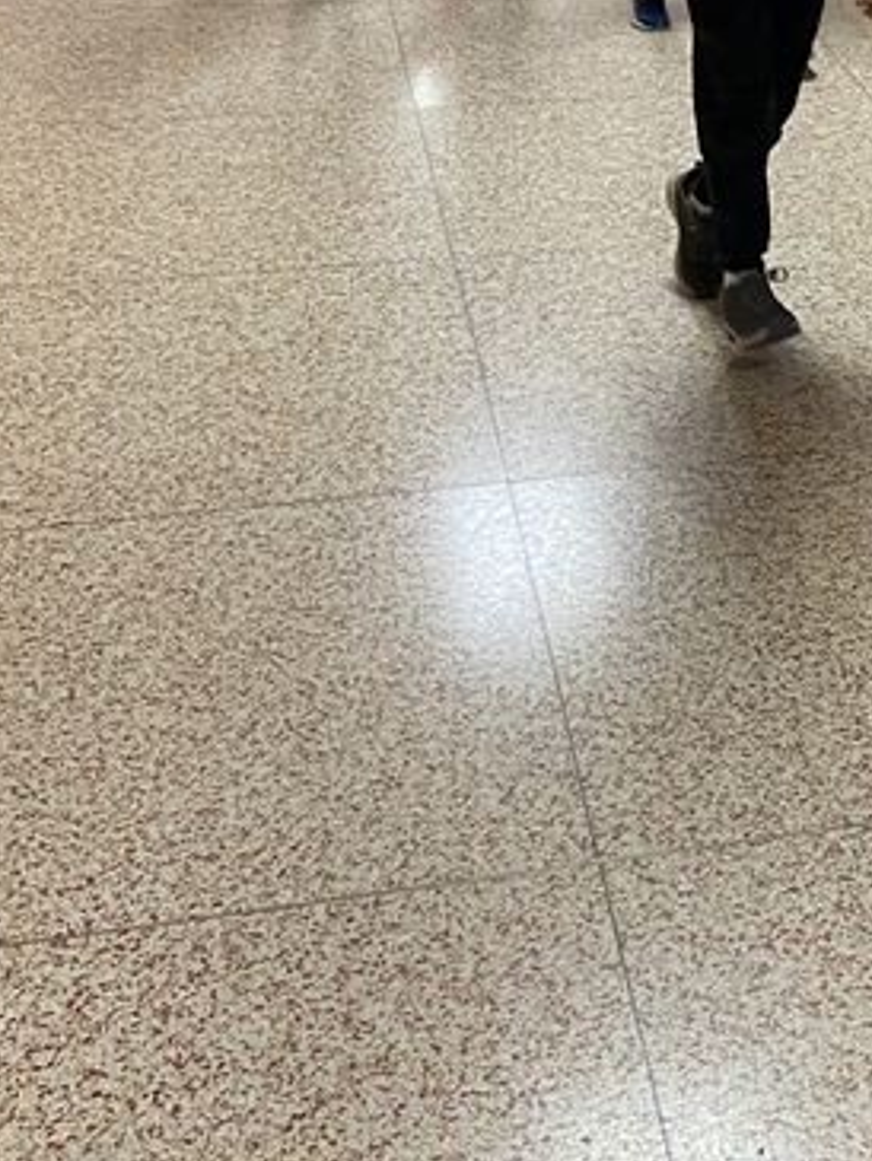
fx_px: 2450
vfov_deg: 25.8
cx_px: 932
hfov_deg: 19.4
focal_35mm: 73
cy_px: 99
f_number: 1.8
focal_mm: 4.25
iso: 250
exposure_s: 1/60
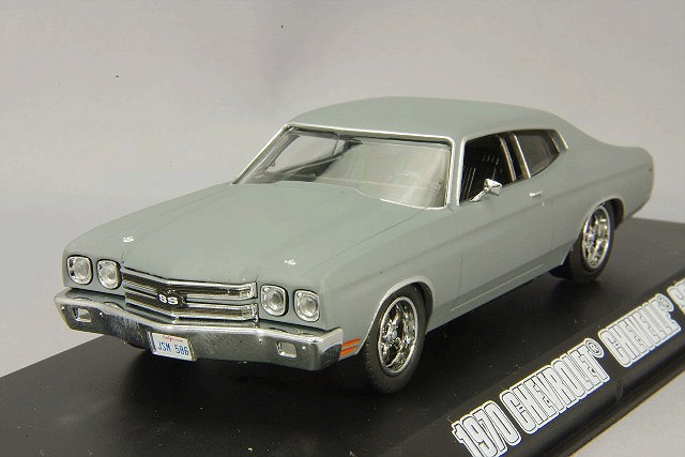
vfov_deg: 12.2
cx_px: 342
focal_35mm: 112
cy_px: 228
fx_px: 2131
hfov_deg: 18.3
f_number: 32
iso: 400
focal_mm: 75
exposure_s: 1
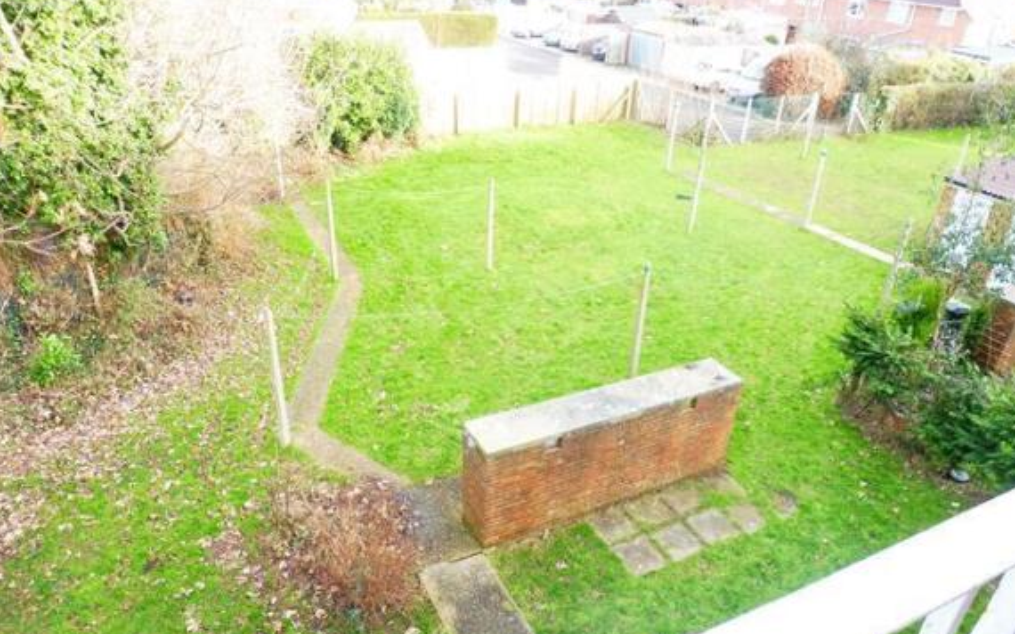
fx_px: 719
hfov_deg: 70.4
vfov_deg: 47.4
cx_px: 505
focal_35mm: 26
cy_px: 366
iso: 100
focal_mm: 4.3
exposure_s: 1/80
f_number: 3.3
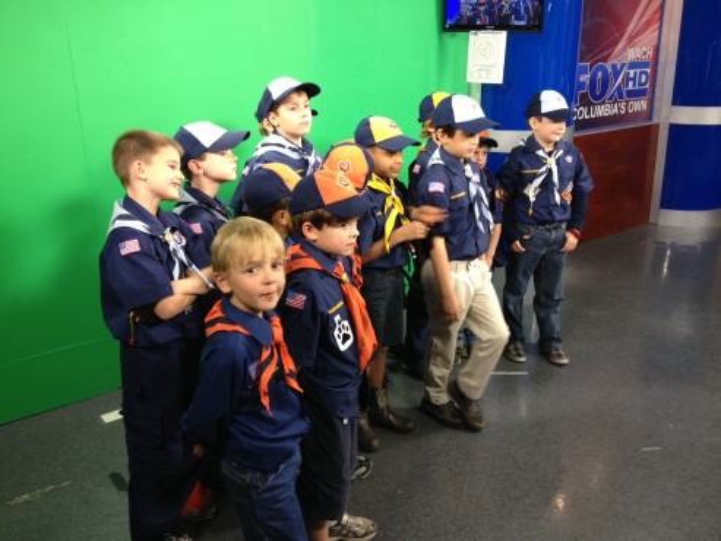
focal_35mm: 35
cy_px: 270
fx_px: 729
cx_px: 360
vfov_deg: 40.7
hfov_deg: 52.6
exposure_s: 1/20
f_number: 2.4
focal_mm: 4.28
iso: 100
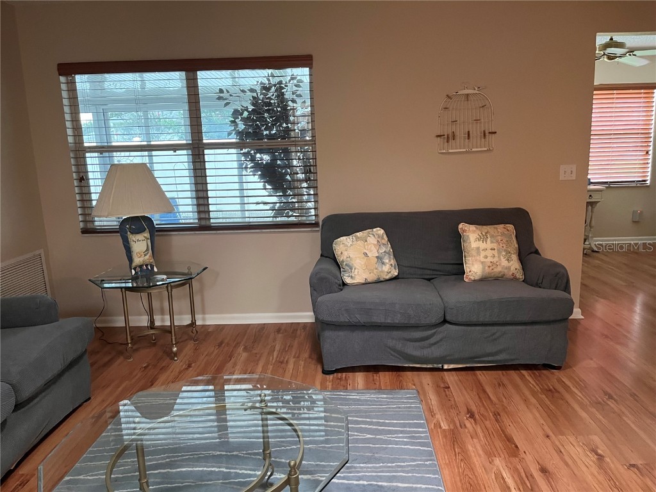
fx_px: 493
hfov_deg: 67.3
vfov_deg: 53.1
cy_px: 246
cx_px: 328
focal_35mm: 26
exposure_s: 1/40
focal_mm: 5.1
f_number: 1.6
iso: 400
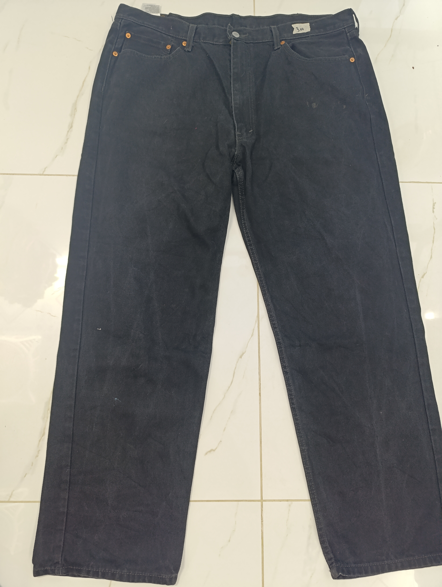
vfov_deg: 73.8
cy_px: 294
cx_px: 221
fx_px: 391
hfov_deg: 59.0
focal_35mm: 23
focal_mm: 6.14
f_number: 1.6
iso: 800
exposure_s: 1/50
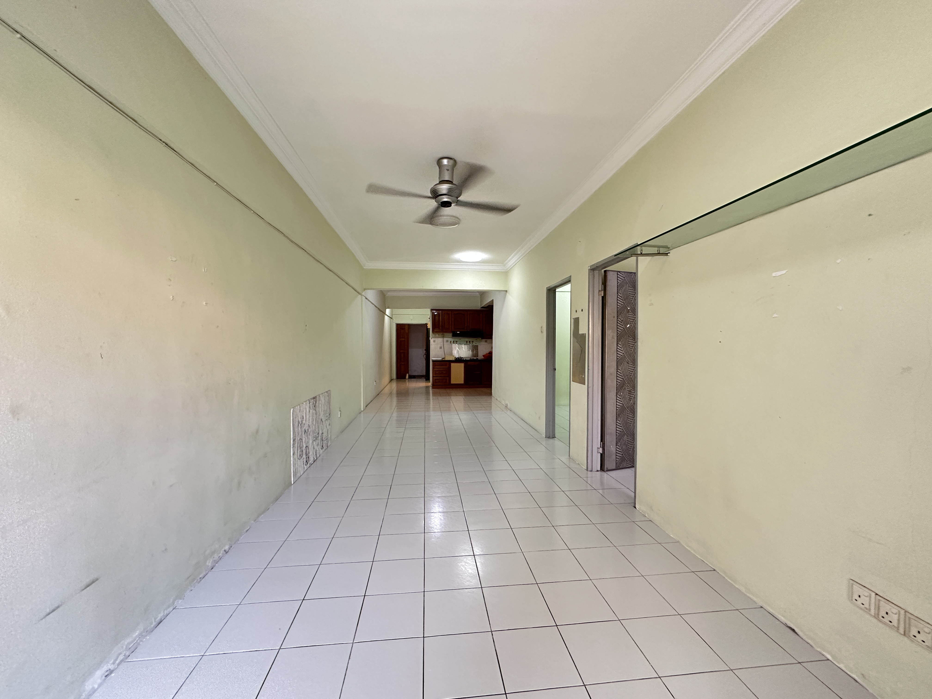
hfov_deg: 102.1
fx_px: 377
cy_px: 350
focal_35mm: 14
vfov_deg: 85.7
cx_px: 466
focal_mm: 2.22
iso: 320
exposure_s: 1/50
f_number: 2.2
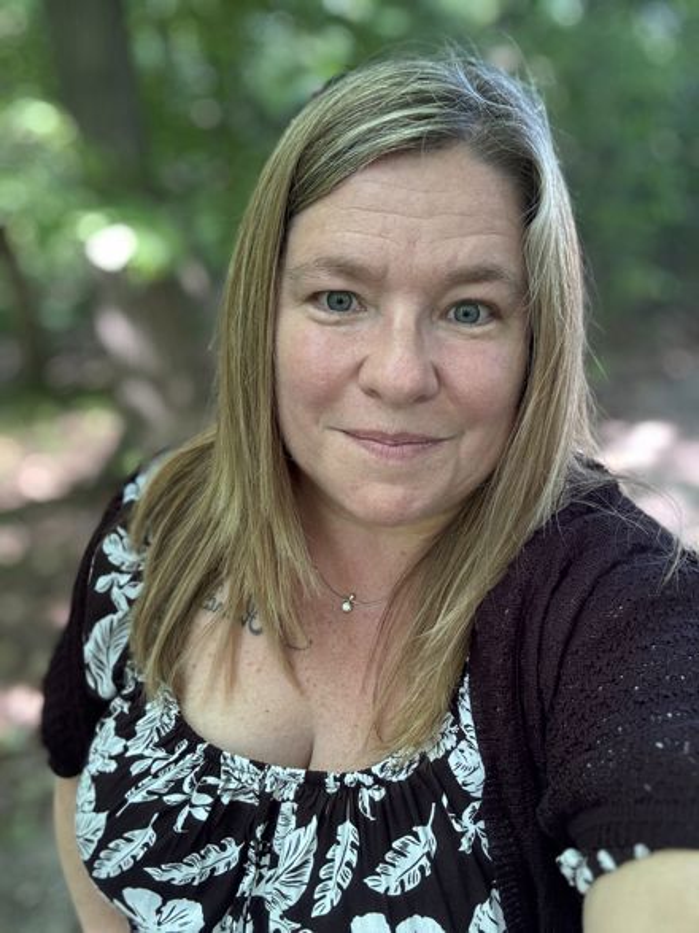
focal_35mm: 30
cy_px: 466
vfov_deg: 60.0
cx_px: 350
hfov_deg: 46.8
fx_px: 808
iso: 160
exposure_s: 1/60
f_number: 1.9
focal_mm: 2.69
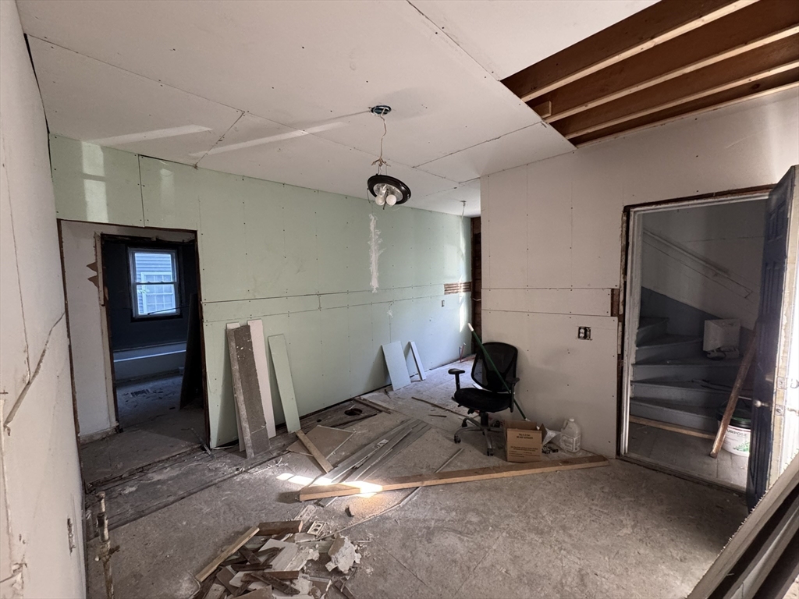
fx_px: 323
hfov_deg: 102.1
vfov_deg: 85.7
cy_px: 300
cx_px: 400
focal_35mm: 14
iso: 400
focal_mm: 2.22
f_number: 2.2
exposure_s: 1/60
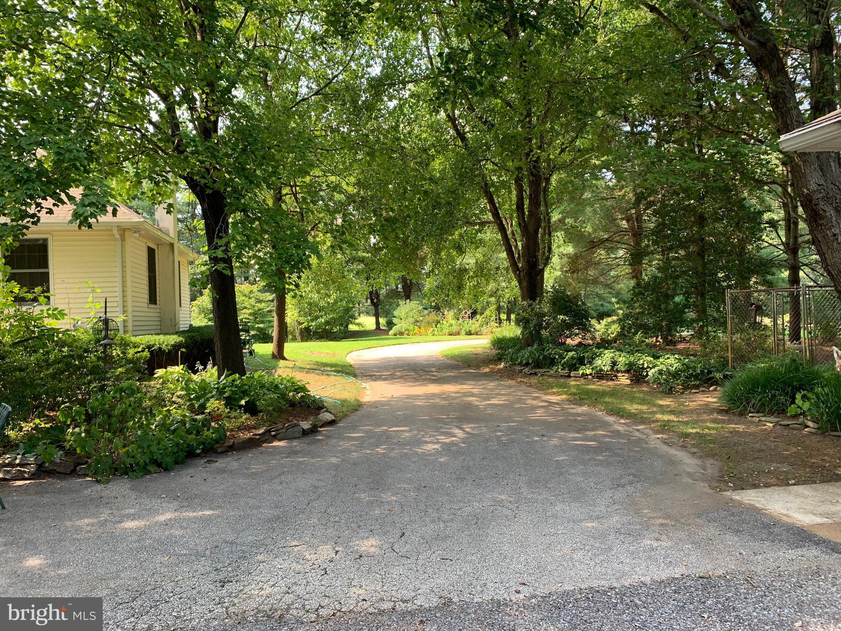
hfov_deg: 67.3
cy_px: 316
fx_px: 632
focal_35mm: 26
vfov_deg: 53.1
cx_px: 420
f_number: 1.8
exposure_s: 1/122
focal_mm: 4.25
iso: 32
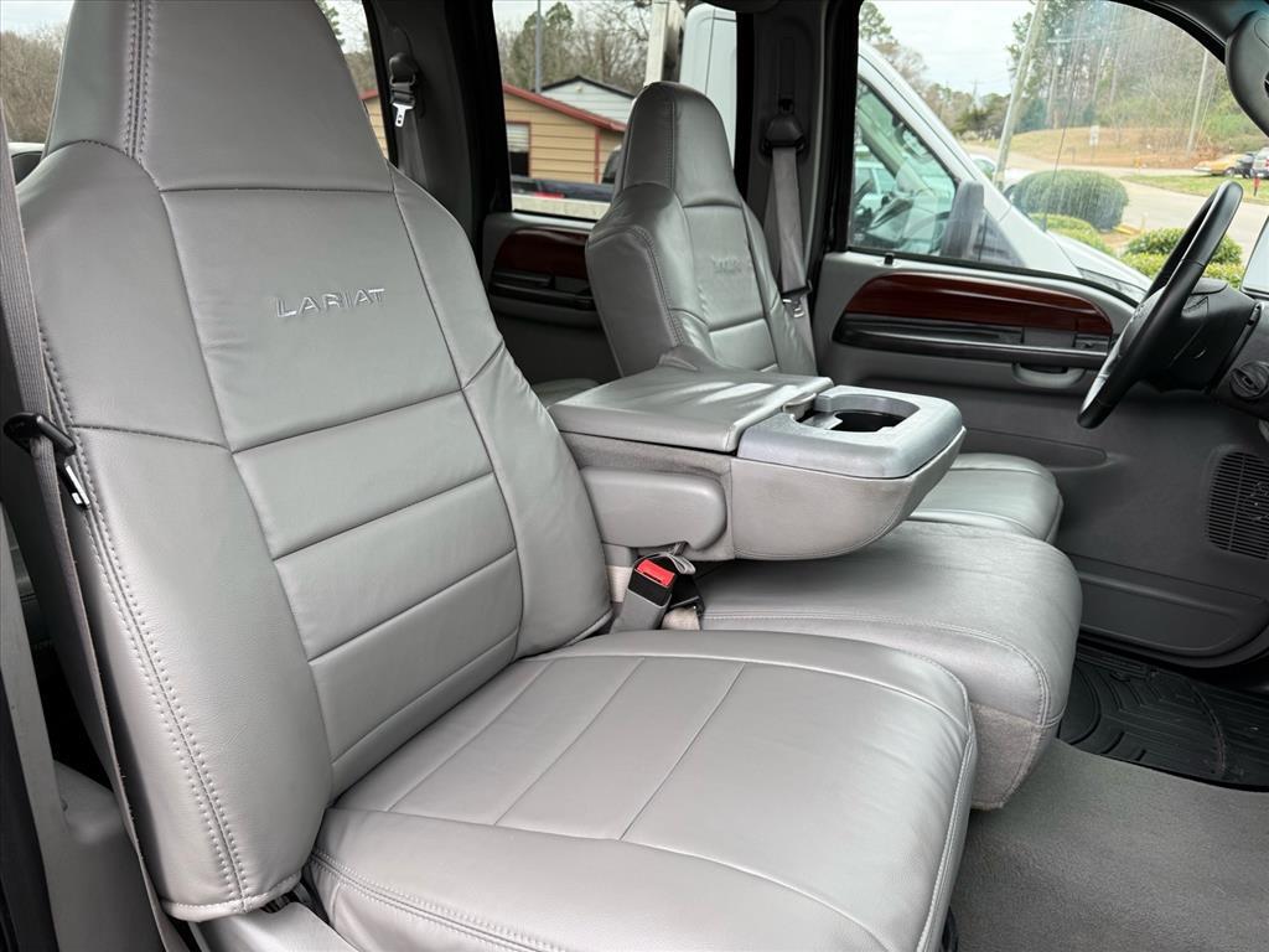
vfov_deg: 56.8
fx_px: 880
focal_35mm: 24
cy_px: 476
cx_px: 634
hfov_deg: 71.6
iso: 125
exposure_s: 1/150
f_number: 1.78
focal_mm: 6.76
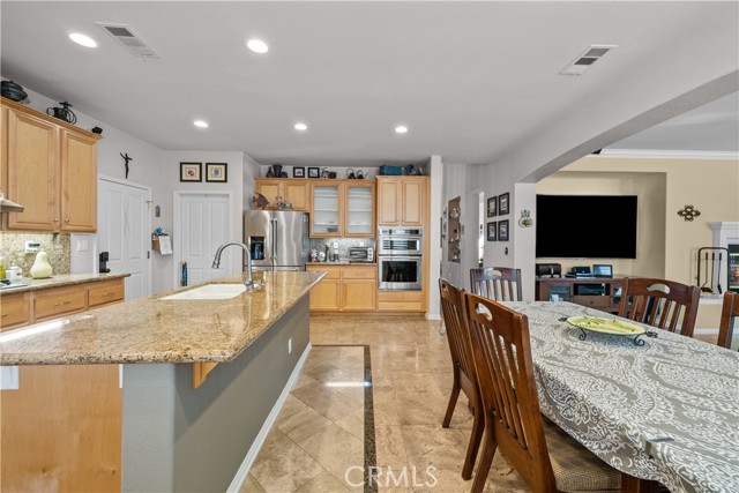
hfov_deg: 104.2
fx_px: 287
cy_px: 246
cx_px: 370
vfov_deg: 81.2
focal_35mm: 14
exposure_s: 1.6
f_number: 9
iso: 100
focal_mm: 14
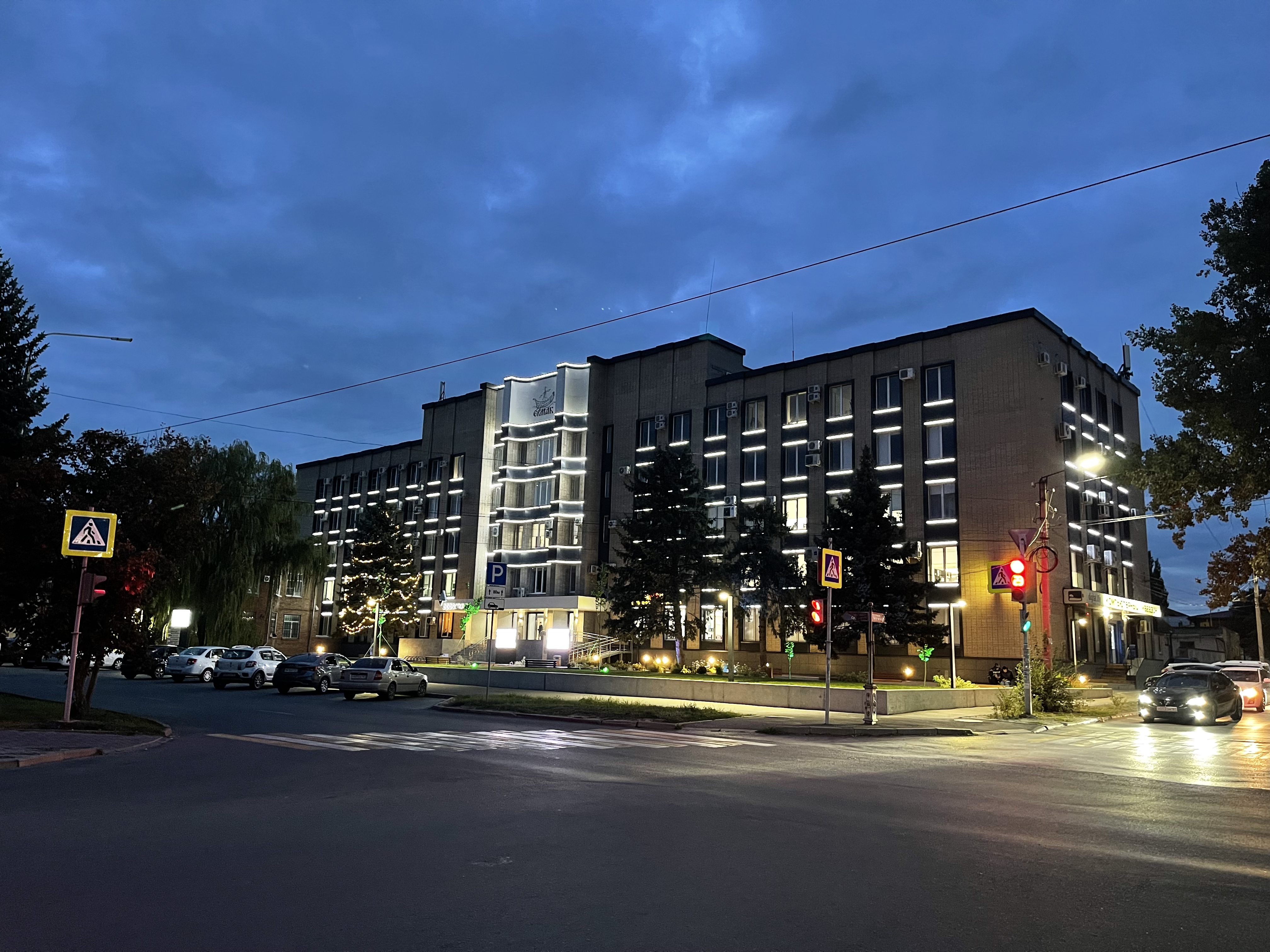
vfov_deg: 53.1
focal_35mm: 26
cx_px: 635
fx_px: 954
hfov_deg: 67.3
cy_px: 476
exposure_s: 1/25
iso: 640
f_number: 1.6
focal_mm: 5.1
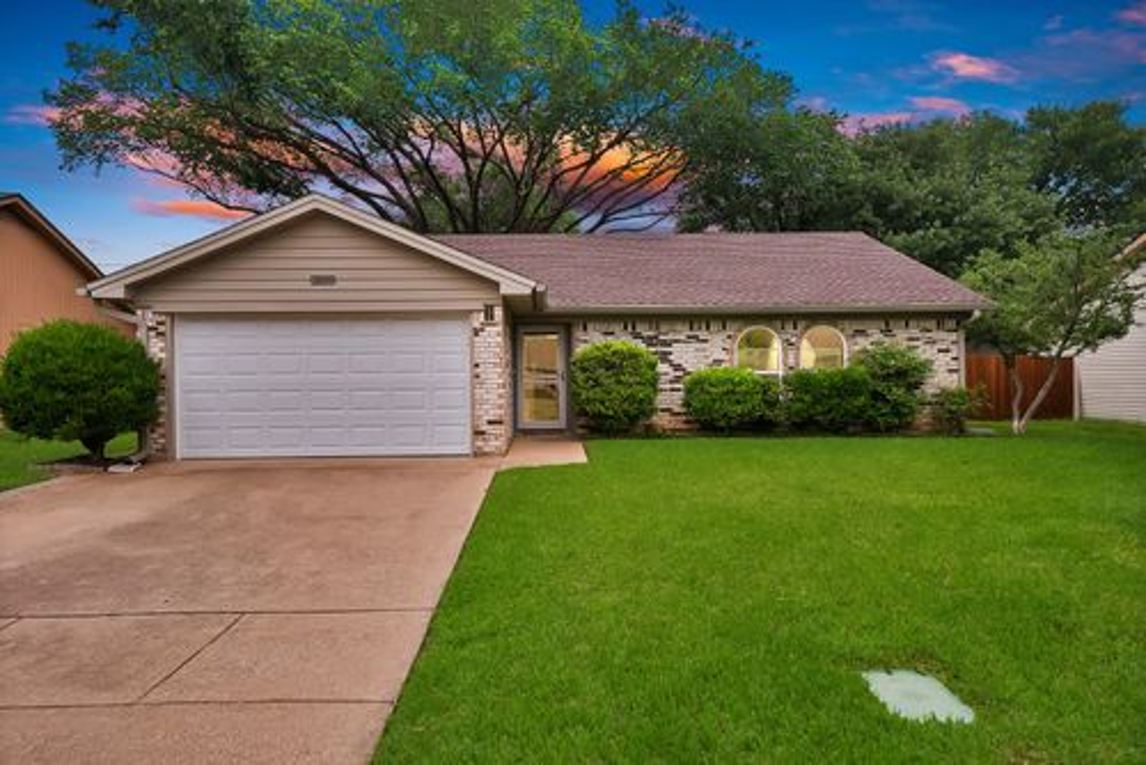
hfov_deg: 76.1
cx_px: 573
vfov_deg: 55.2
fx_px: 733
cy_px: 382
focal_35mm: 23
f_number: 9
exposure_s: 1/200
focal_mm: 23
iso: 640
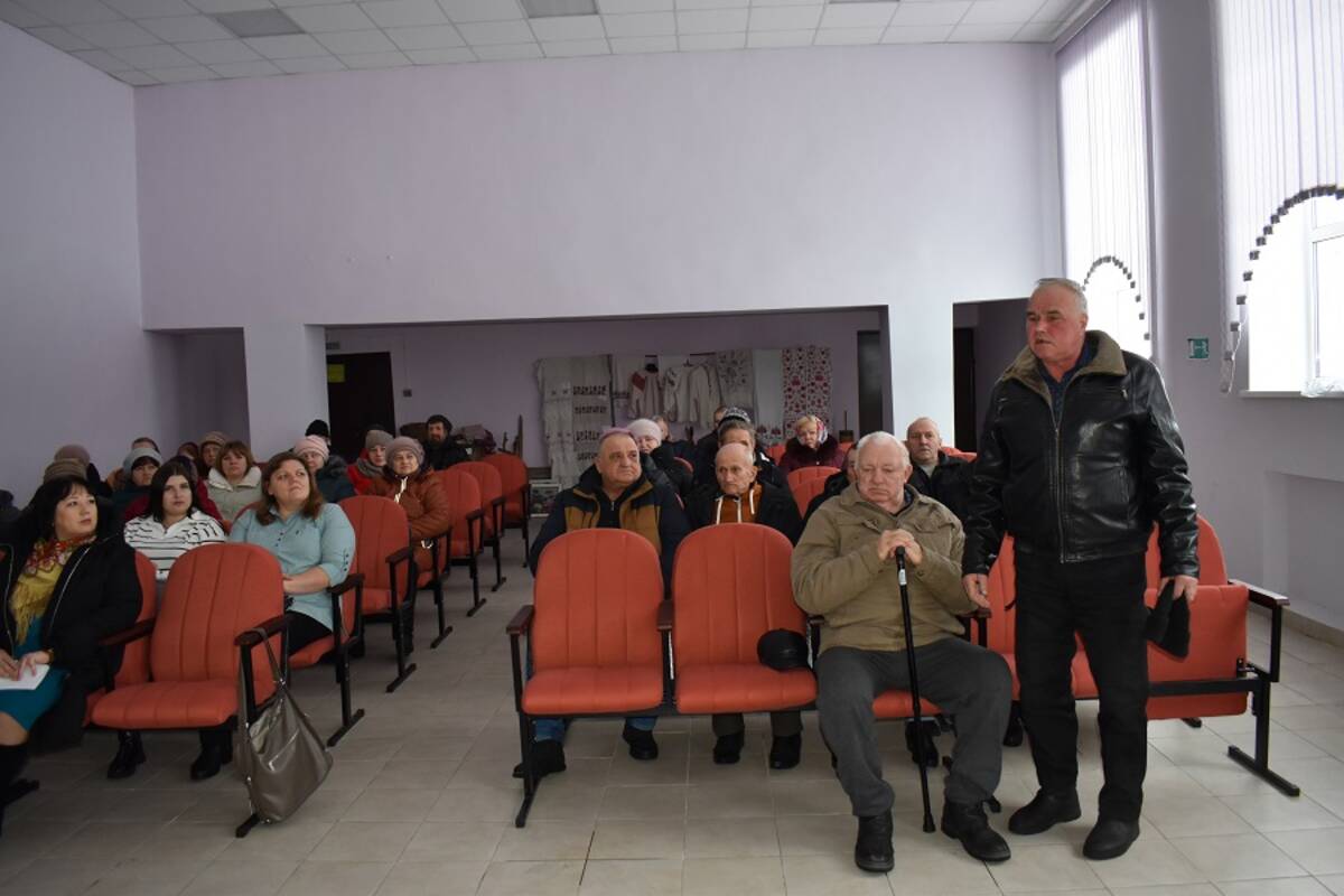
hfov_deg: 67.4
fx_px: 1008
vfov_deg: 47.9
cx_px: 672
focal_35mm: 27
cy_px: 448
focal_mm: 18
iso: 800
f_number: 4.5
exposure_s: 1/80
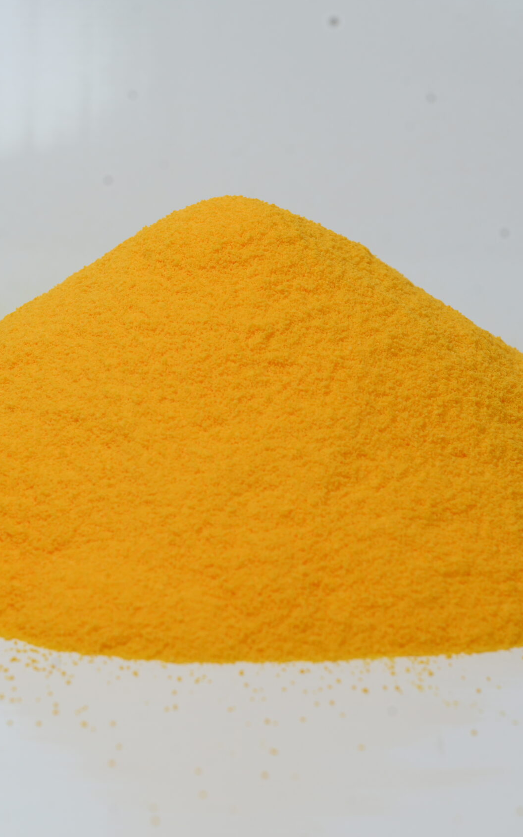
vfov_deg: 19.3
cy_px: 419
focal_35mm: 108
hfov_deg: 12.1
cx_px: 273
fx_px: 2463
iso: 100
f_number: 9
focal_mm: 70
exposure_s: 1/125
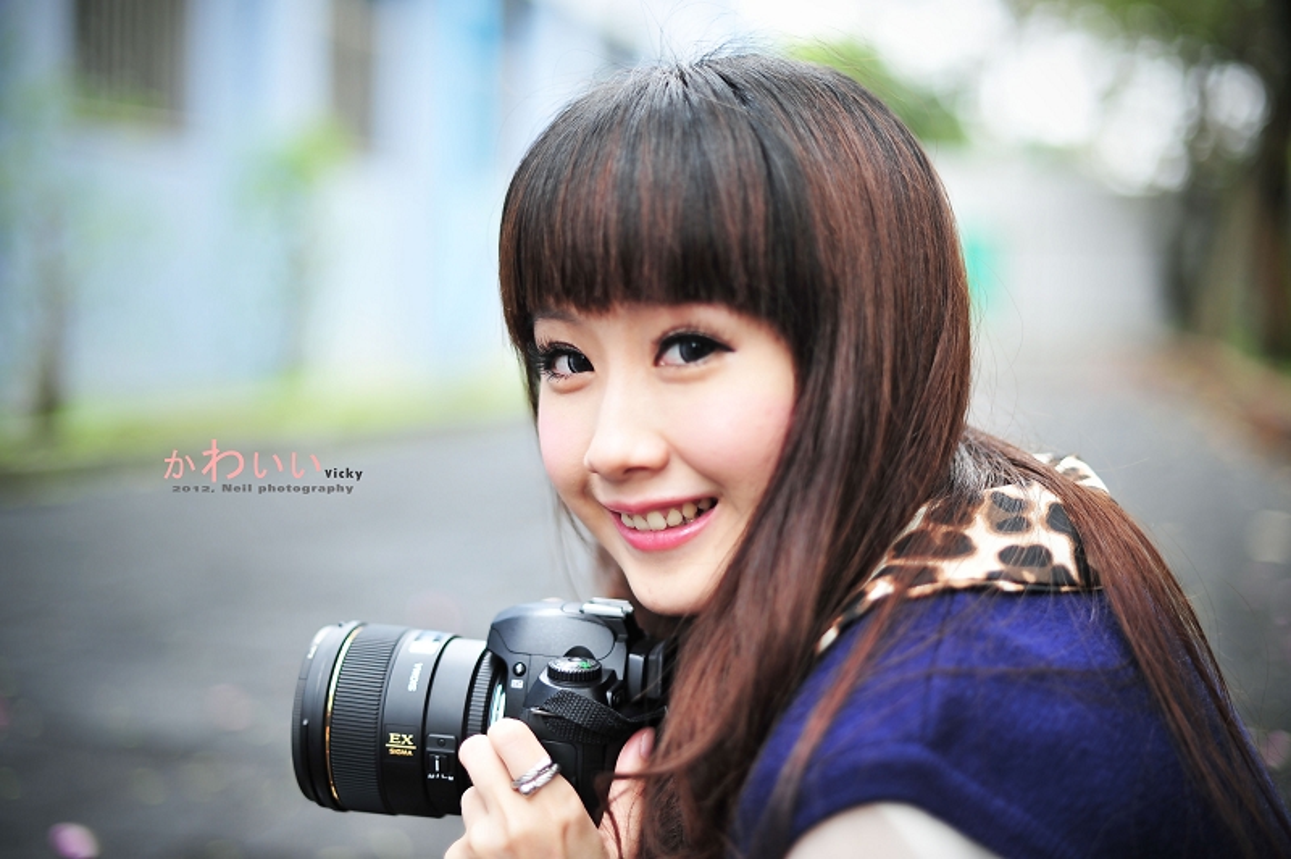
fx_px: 1792
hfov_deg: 39.6
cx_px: 646
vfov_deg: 26.9
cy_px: 430
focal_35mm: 50
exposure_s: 1/320
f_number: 1.6
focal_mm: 50
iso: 400
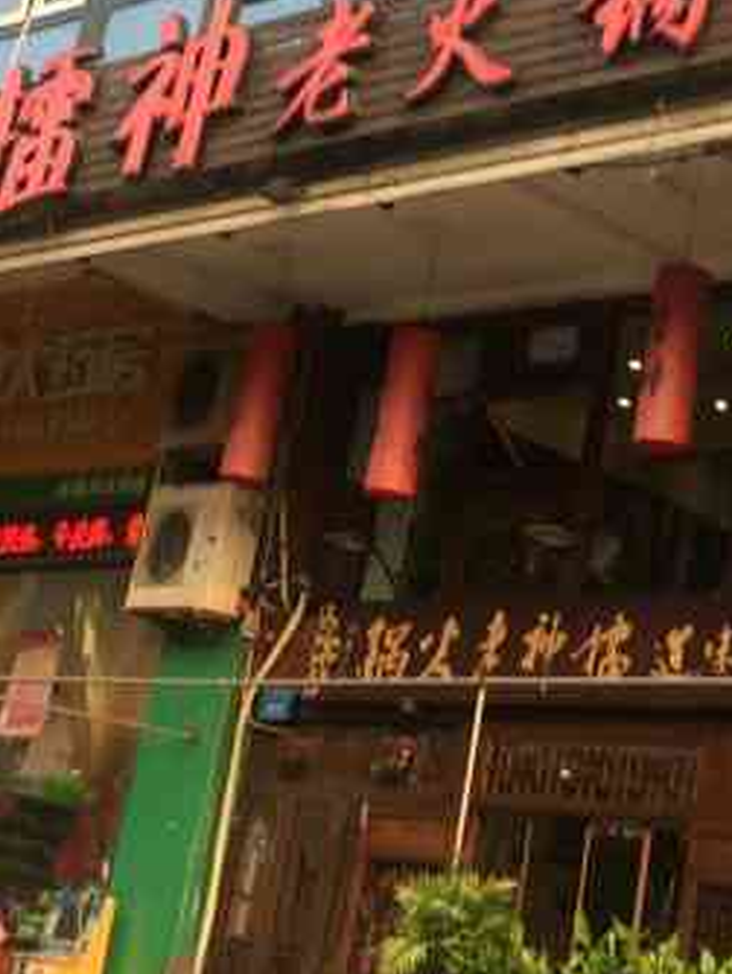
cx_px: 691
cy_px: 124
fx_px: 2281
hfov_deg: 17.9
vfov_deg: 23.6
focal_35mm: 81
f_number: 2.2
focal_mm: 4.15
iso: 32
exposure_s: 1/116
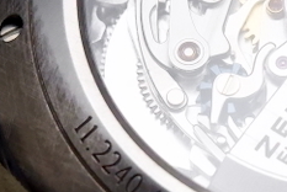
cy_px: 24
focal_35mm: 483
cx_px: 301
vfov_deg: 2.9
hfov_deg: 4.3
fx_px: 3855
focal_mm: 55
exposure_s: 1/4000
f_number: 7.1
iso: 6400
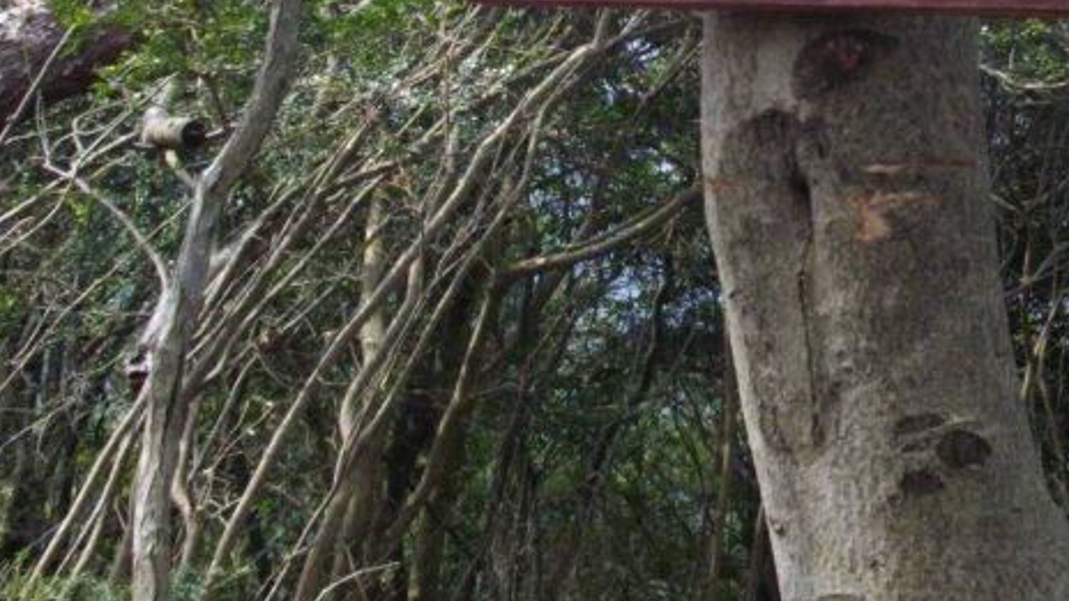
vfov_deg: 13.4
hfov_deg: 23.8
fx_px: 2523
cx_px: 684
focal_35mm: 89
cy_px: 21
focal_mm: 6.2
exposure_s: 1/320
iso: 100
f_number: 2.8
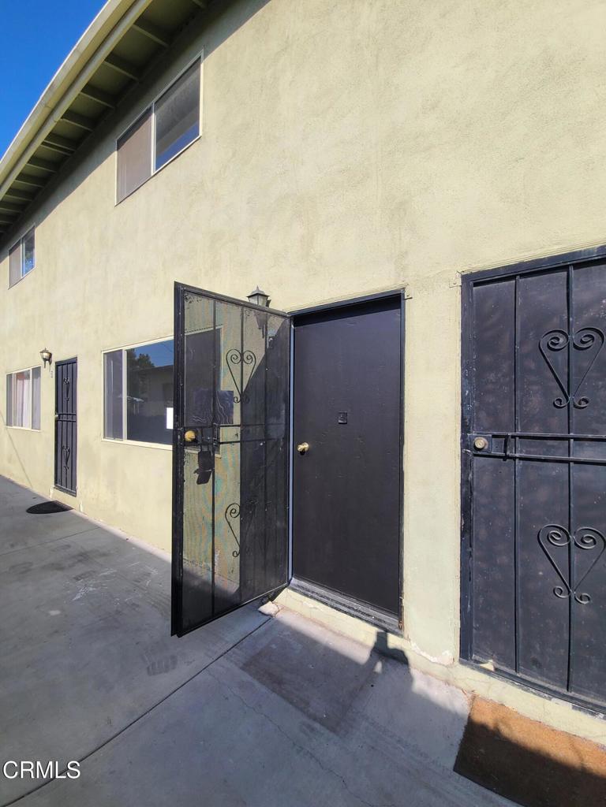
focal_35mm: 13
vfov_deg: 106.2
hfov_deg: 89.9
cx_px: 303
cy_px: 404
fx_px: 303
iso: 50
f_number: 2.2
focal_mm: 2.2
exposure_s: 1/1357
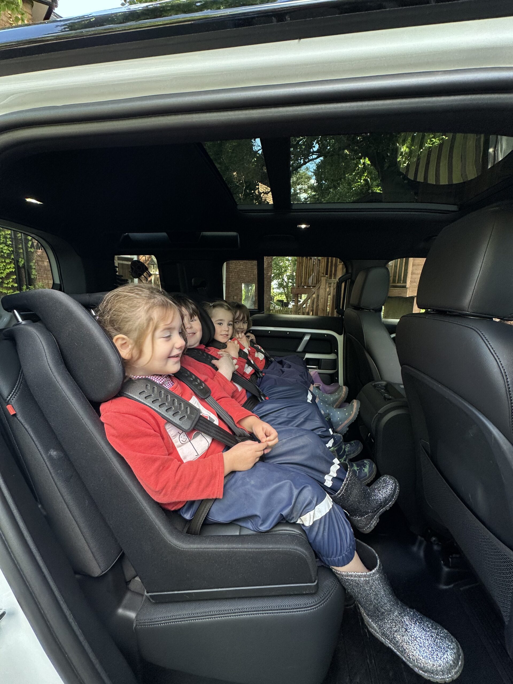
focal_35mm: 14
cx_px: 256
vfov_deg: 102.1
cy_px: 342
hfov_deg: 85.7
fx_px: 277
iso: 64
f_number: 2.2
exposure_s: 1/99
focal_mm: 2.22
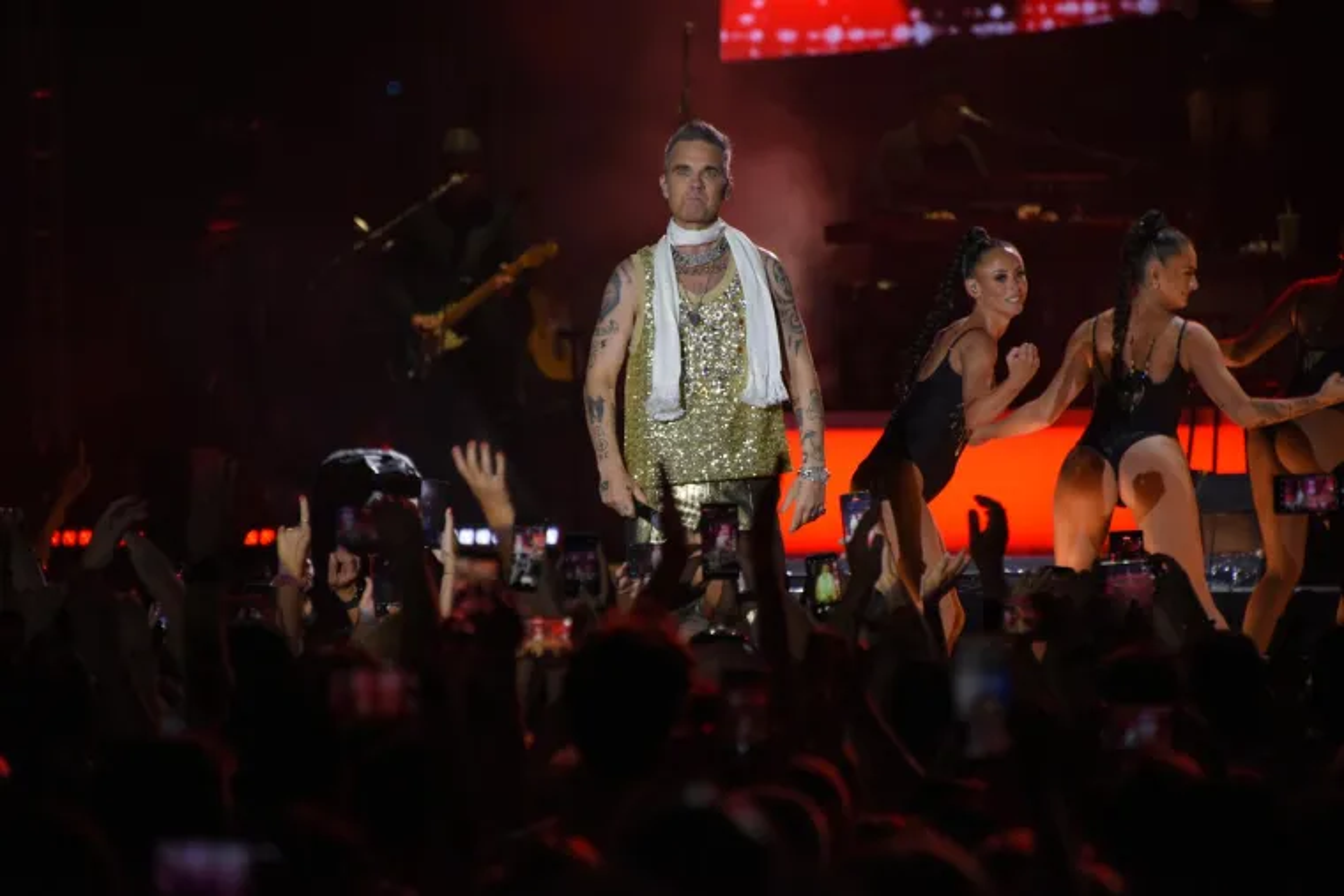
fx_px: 11201
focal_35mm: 300
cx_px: 672
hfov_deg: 6.9
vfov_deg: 4.6
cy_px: 448
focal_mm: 300
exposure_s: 1/320
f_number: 5.6
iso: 1600
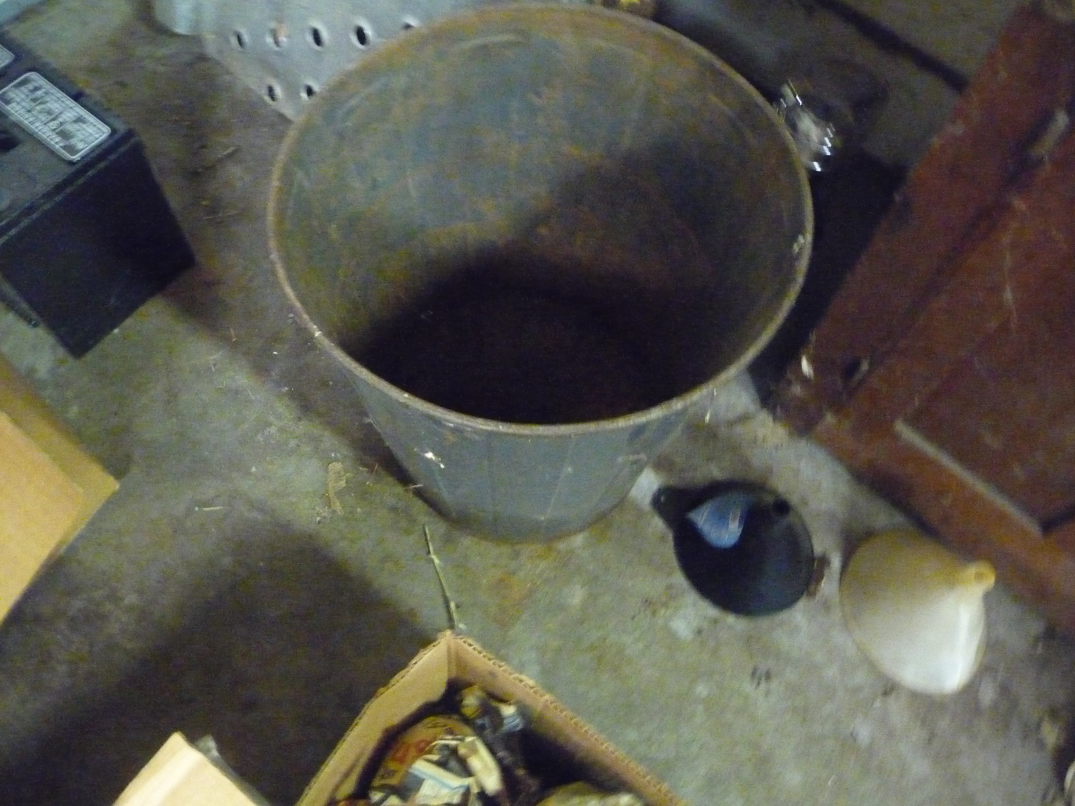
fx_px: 870
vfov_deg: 49.7
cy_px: 403
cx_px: 538
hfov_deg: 63.4
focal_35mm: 28
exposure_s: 1/10
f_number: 3.3
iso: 1600
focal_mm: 4.7
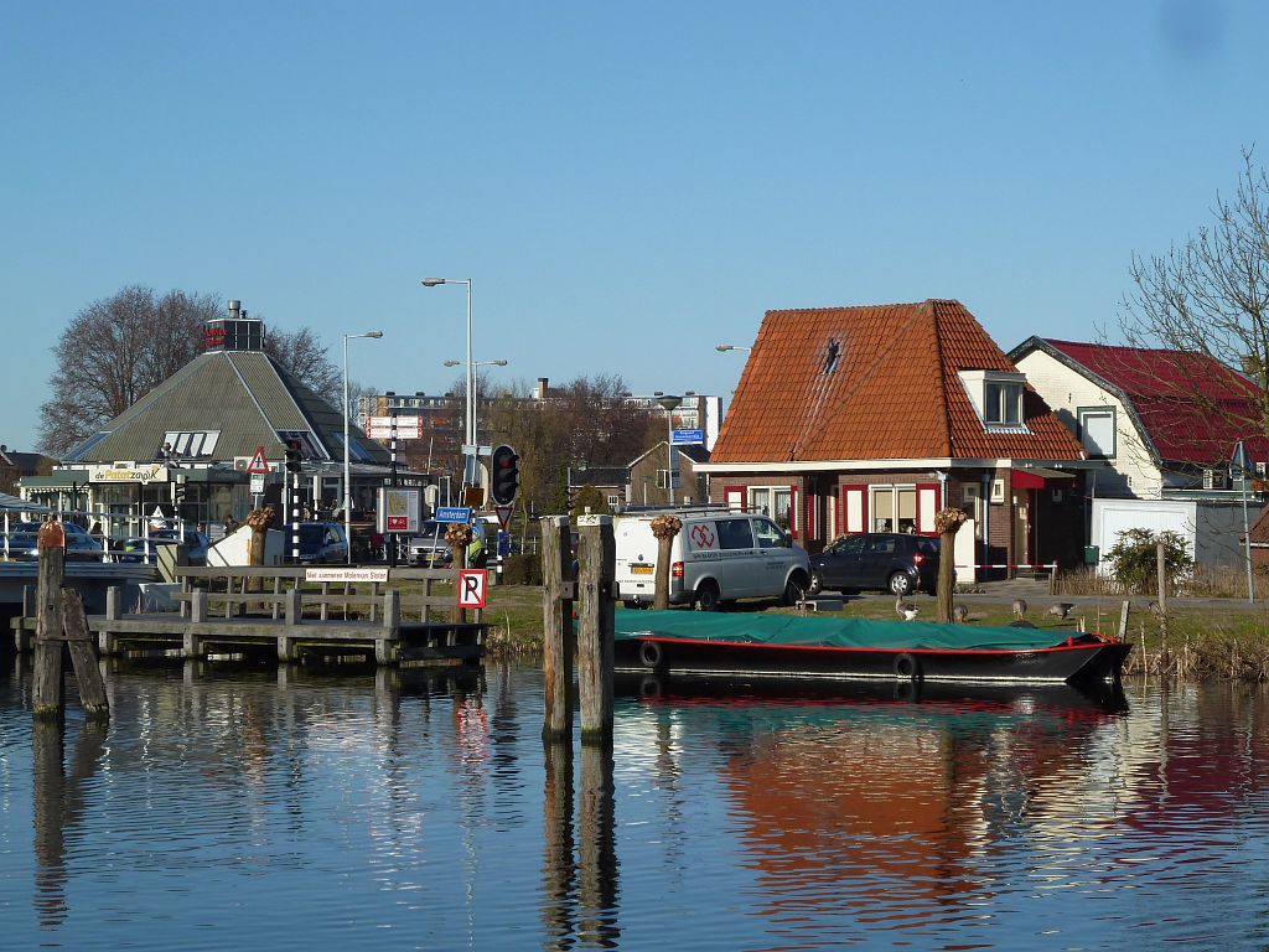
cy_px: 476
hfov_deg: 20.4
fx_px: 3519
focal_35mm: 96
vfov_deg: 15.4
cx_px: 634
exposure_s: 1/500
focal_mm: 15.8
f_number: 5
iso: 80
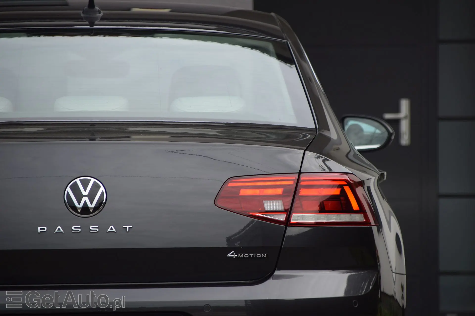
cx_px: 238
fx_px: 3958
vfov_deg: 4.6
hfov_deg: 6.9
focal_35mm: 300
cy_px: 158
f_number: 6.3
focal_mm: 200
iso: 320
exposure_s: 1/500
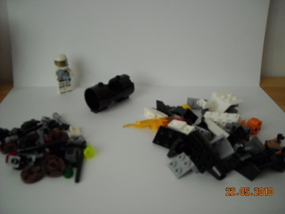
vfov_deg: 40.7
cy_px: 107
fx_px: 288
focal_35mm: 35
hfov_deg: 52.6
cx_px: 142
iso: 400
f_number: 2.8
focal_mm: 5.7
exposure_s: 1/47
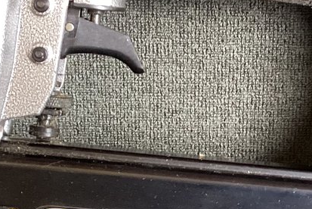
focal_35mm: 118
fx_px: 1023
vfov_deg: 11.6
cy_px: 132
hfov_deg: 17.3
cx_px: 210
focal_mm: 3.3
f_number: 2.4
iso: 200
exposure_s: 1/60
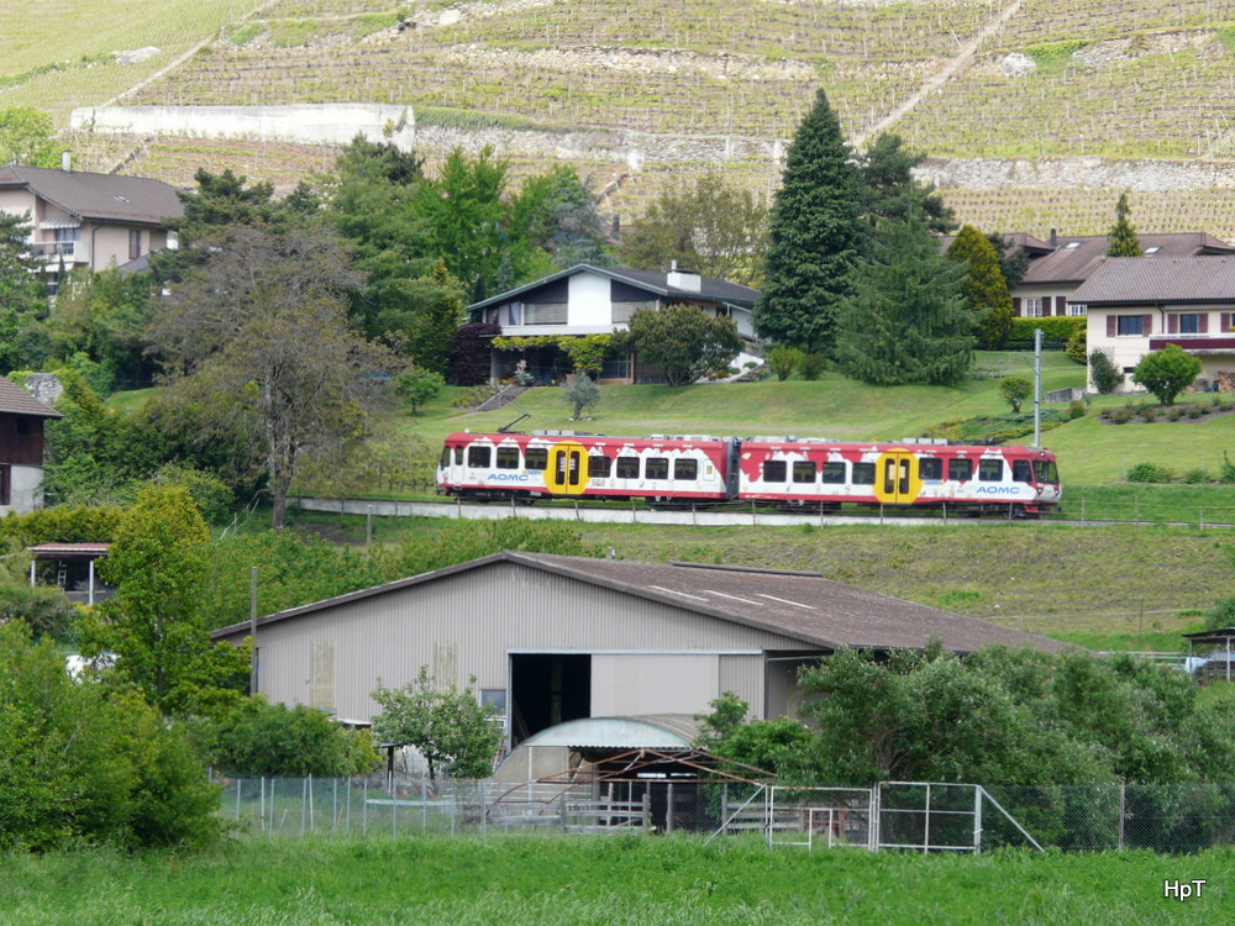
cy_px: 463
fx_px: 8099
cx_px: 618
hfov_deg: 8.7
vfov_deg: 6.5
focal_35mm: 227
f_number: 5
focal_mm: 37.2
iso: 100
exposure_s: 1/250
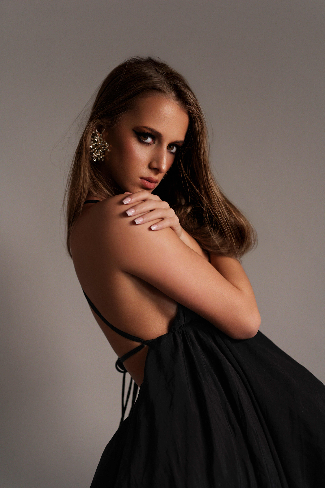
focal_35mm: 50
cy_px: 244
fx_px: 677
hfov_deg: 27.0
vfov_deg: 39.6
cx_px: 162
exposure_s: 1/100
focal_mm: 50
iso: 100
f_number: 2
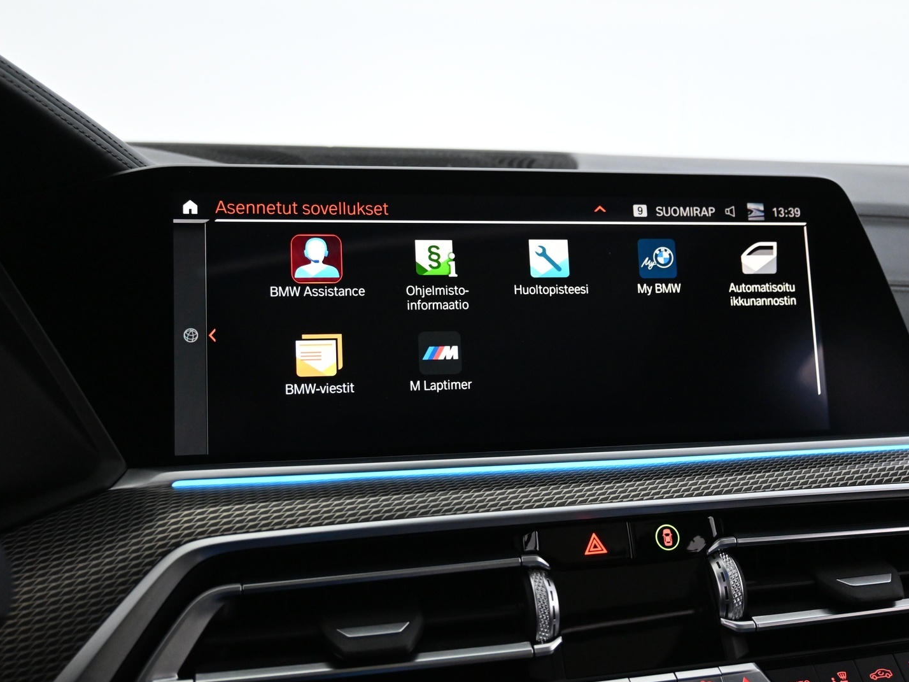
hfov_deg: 51.3
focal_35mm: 36
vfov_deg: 39.7
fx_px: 945
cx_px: 491
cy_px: 343
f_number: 4
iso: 2800
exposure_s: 1/40
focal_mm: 22
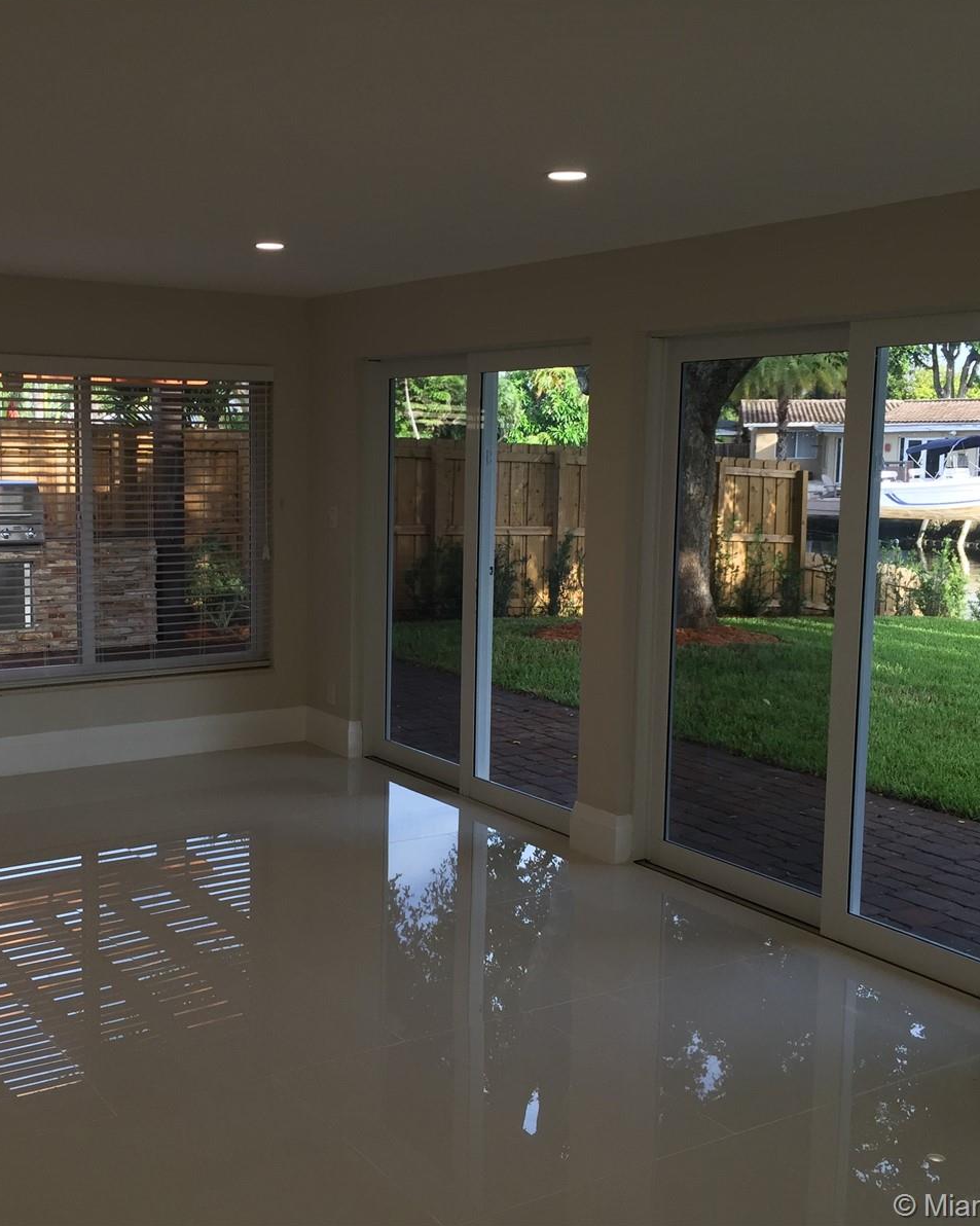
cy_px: 610
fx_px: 1378
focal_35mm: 38
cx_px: 405
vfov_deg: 47.9
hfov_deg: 39.0
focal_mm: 4.15
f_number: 2.2
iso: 50
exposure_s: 1/120
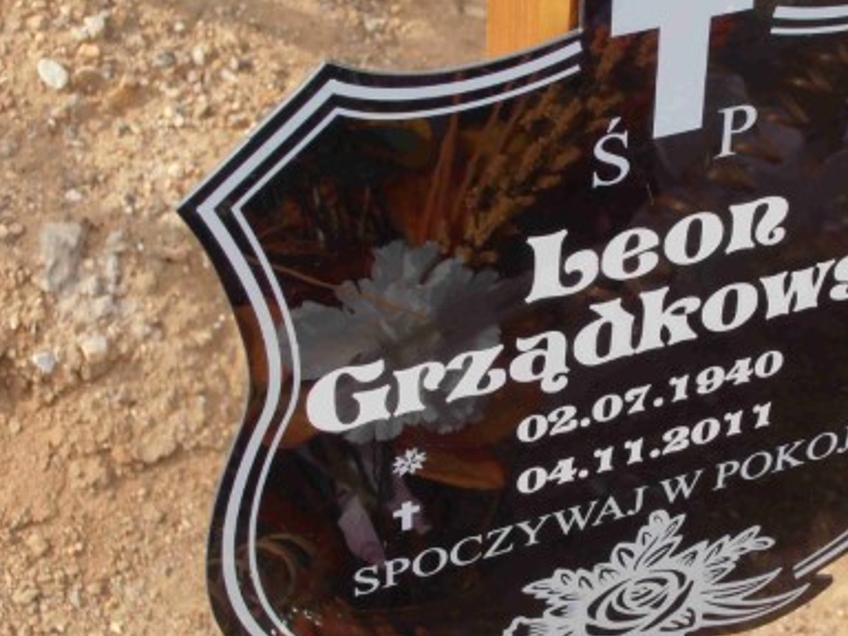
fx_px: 2327
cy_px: 364
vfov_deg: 15.6
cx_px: 674
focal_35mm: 95
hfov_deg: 20.4
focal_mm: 10.04
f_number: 4.5
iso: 80
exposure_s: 1/320
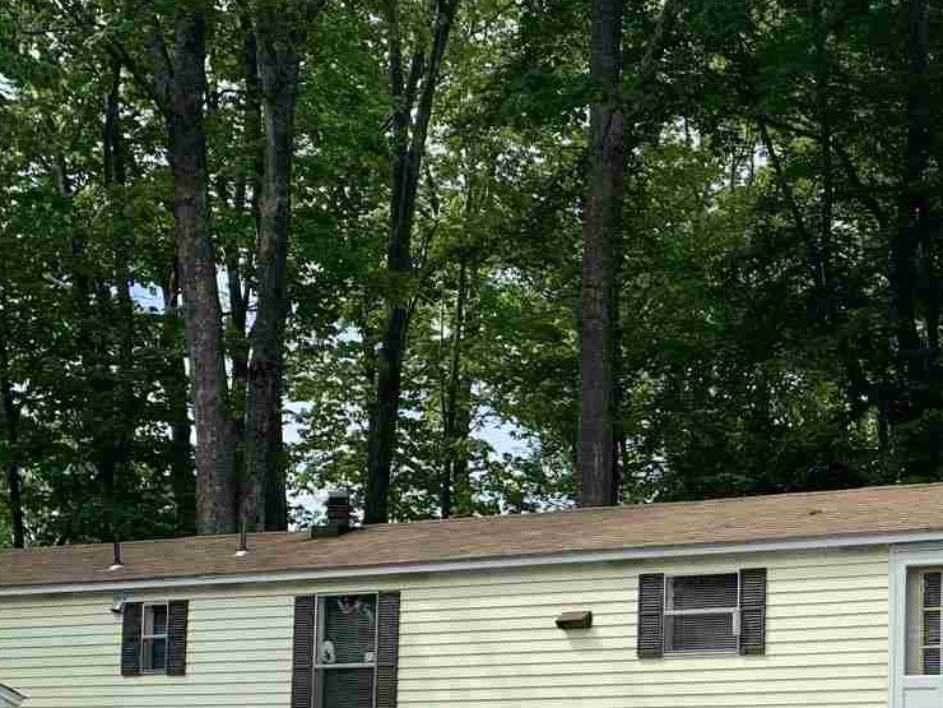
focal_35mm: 72
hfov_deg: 25.4
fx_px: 1961
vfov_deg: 20.1
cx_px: 990
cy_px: 605
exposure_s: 1/1689
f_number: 1.8
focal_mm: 4.25
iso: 25
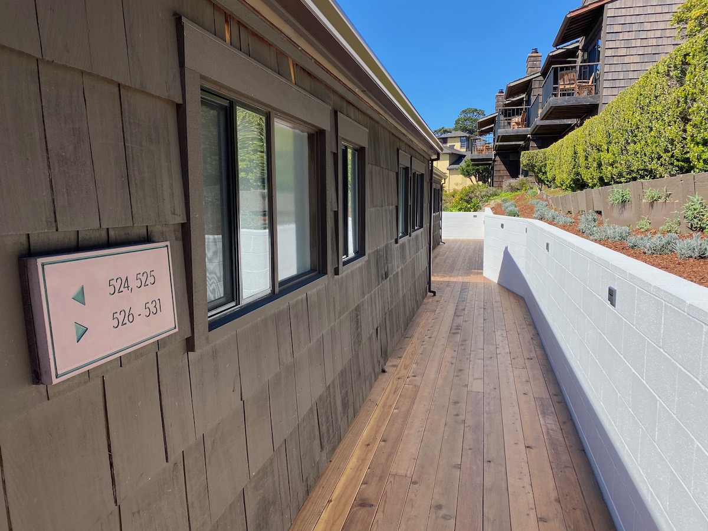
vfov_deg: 53.1
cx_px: 354
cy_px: 266
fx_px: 532
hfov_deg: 67.3
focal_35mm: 26
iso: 32
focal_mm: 4.25
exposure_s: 1/1330
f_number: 1.8
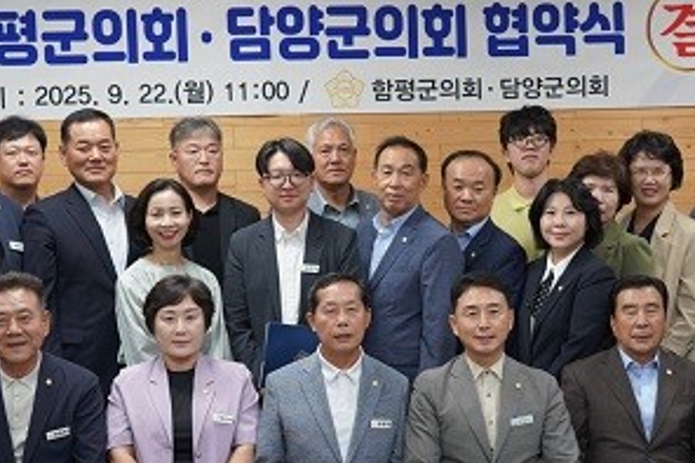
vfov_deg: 19.7
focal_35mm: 69
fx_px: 1331
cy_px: 291
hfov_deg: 29.3
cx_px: 371
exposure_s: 1/160
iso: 1000
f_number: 4
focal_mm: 34
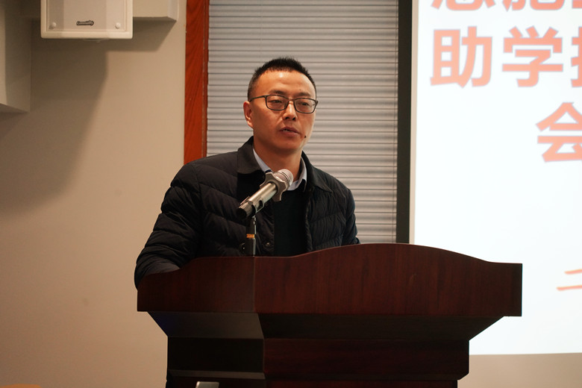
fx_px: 3880
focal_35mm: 240
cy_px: 194
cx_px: 291
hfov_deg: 8.6
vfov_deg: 5.7
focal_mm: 240
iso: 5000
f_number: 6.3
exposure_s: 1/100
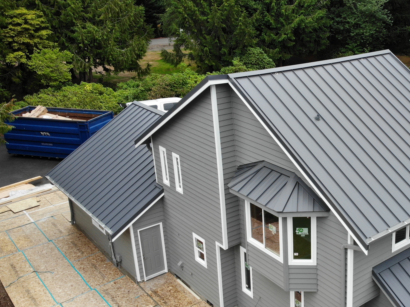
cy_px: 171
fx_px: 497
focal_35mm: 42
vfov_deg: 34.3
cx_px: 324
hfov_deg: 42.9
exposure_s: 1/90.5
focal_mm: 4.5
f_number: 2.8
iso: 100
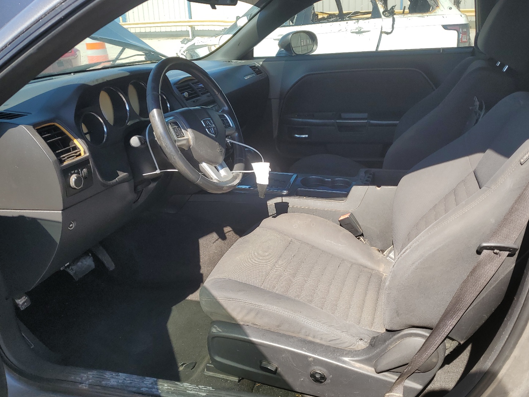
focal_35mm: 29
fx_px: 443
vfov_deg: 48.2
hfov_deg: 61.5
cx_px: 288
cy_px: 201
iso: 50
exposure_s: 1/909
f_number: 1.5
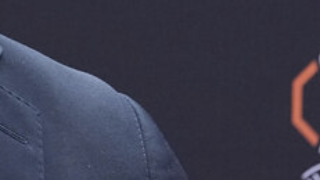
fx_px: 7315
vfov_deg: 1.4
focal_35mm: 862
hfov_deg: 2.5
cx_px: -359
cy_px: -10
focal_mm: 136
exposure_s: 1/250
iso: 3200
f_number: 5.6
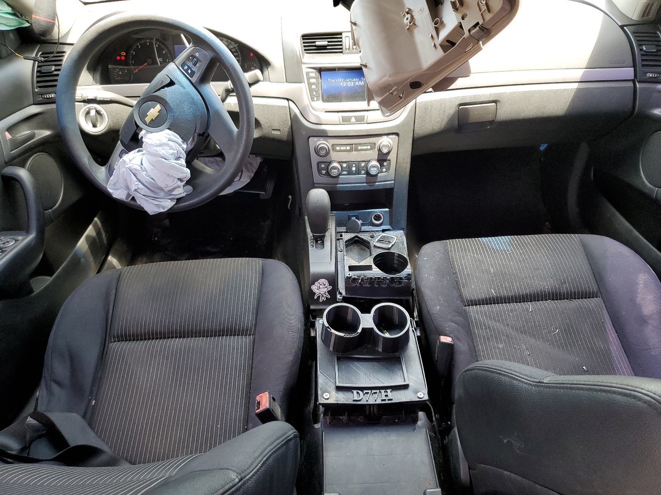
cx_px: 330
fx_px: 496
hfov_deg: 67.3
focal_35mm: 26
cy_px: 248
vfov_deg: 53.1
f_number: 1.5
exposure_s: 1/120
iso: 97
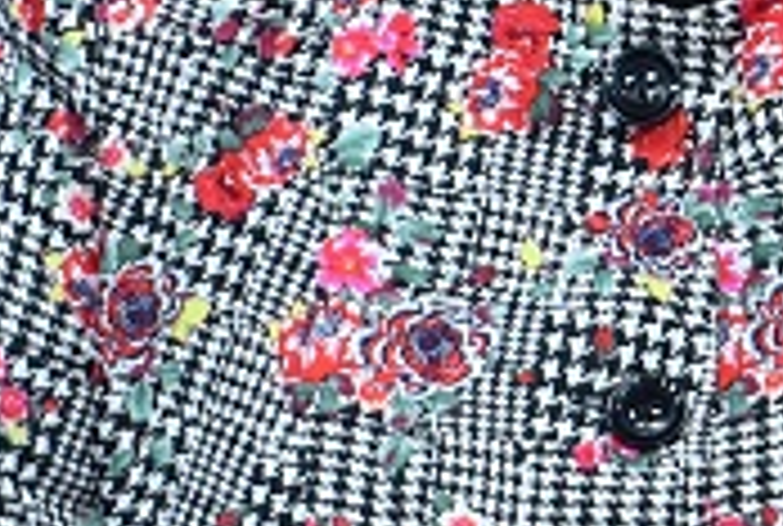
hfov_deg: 4.3
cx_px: 558
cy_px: -31
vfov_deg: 2.9
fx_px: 10532
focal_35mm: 483
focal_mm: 70
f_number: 5
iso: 640
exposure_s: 1/160
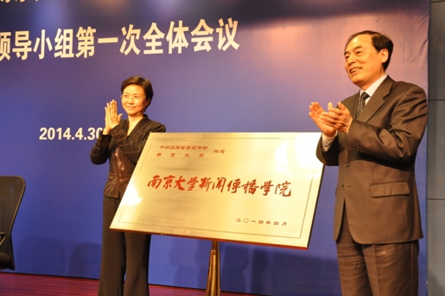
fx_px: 556
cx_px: 222
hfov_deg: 43.7
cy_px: 148
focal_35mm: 45
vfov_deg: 29.8
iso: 2000
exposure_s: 1/160
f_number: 4.2
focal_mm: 30
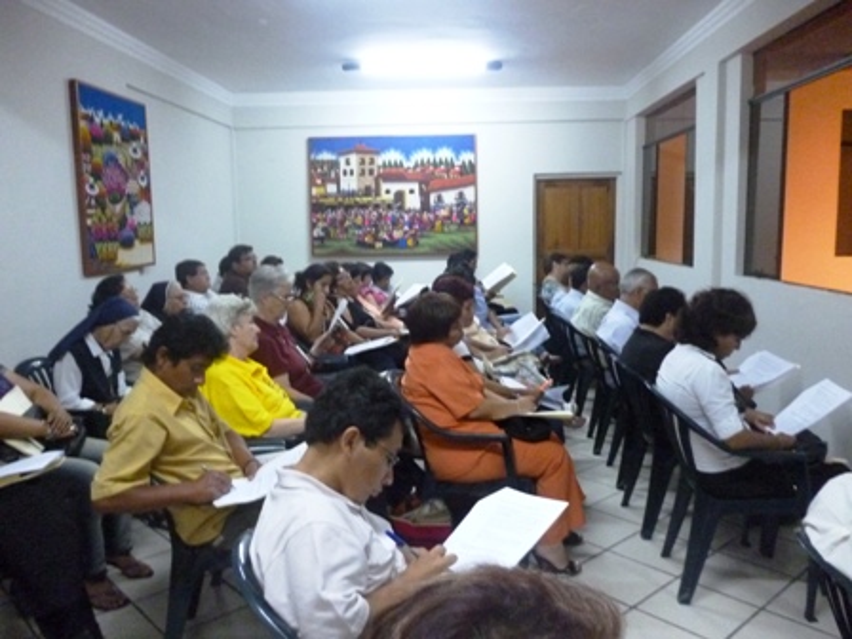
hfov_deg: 63.4
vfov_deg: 49.7
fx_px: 689
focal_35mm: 28
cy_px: 320
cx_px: 426
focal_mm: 5
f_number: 3.1
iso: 800
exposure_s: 1/20
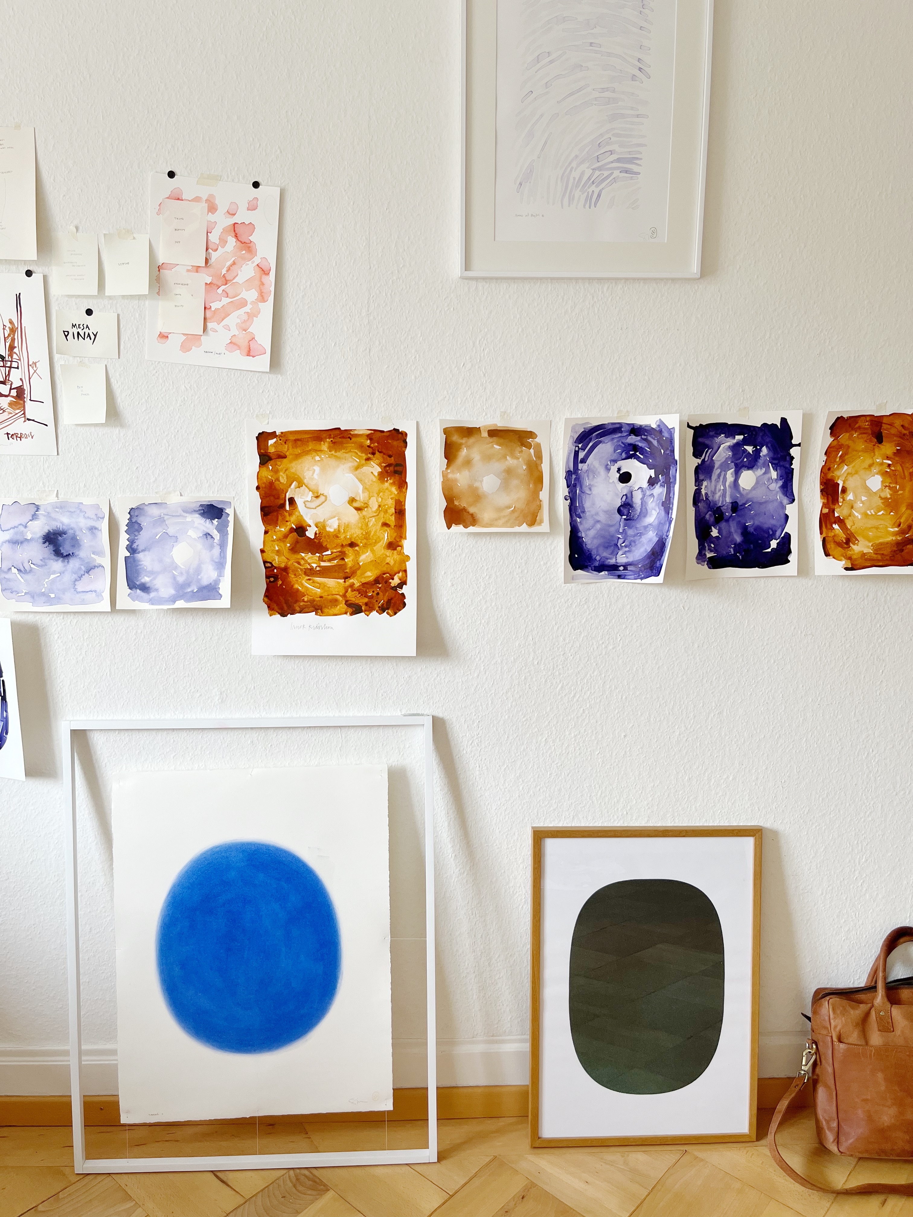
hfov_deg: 53.1
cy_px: 608
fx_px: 914
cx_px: 456
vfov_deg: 67.3
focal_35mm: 26
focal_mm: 5.1
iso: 80
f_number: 1.6
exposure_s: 1/122
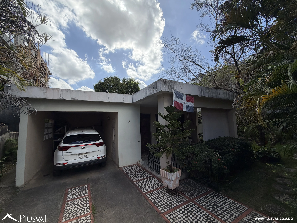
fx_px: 120
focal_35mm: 14
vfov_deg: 85.7
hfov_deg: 102.1
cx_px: 148
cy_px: 112
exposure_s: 1/970
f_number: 2.2
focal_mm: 2.22
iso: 32
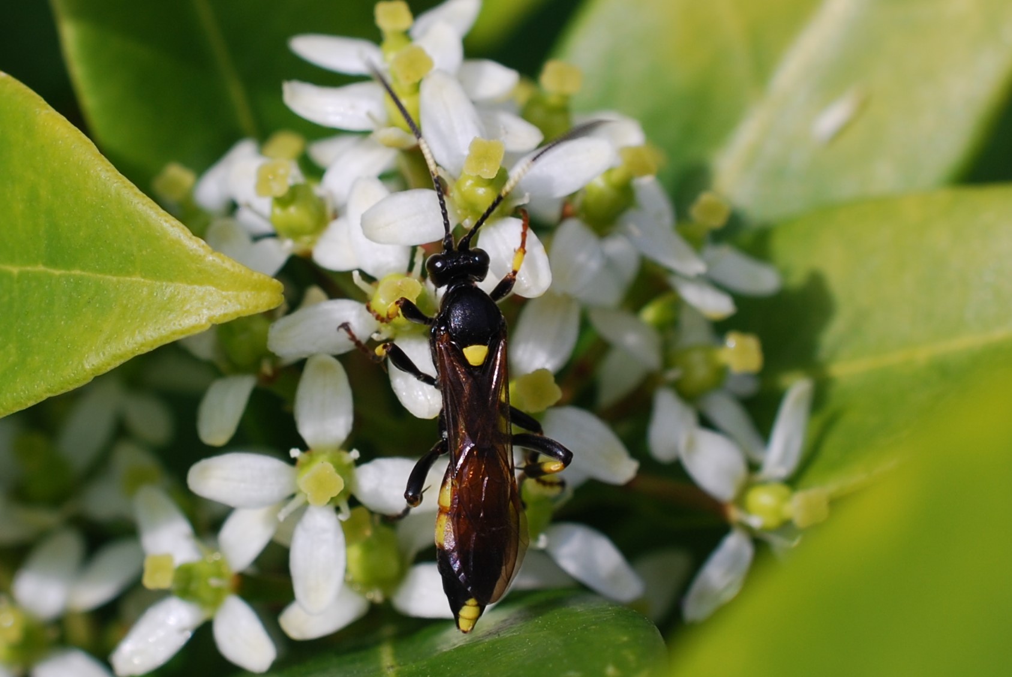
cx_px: 506
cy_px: 338
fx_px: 1689
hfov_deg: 33.4
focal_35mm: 60
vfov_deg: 22.7
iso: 100
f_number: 8
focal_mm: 40
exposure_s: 1/200
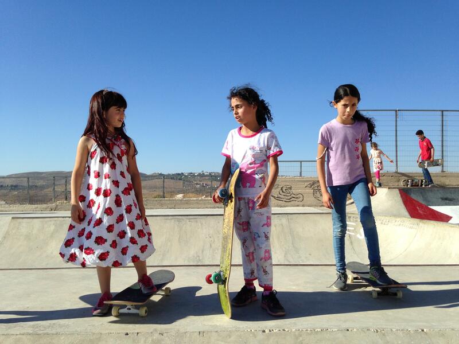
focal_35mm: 33
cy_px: 172
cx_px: 230
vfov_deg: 42.9
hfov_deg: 55.4
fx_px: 438
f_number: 2.4
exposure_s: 1/1808
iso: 50
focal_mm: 4.12
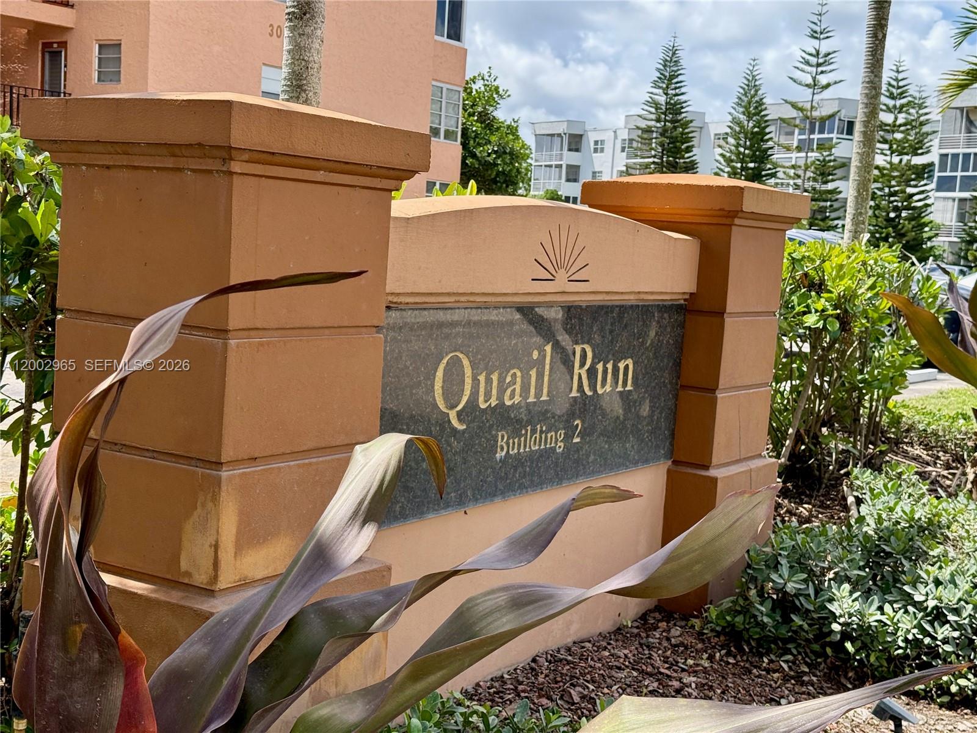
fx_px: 1355
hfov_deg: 39.7
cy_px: 366
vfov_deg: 30.3
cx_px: 488
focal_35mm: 48
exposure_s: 1/1754
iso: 100
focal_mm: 6.76
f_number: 1.78
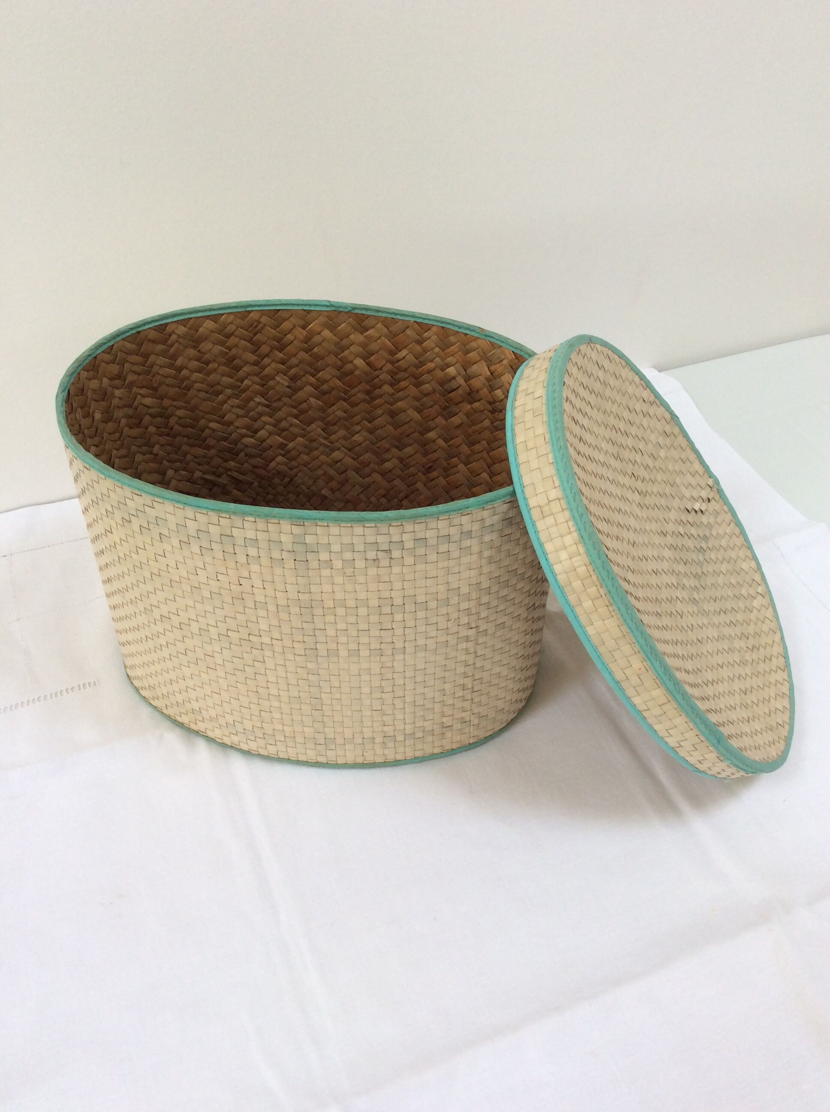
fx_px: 1026
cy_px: 556
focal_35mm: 32
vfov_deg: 56.9
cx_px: 415
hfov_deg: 44.1
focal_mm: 3.3
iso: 50
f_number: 2.4
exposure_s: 1/50
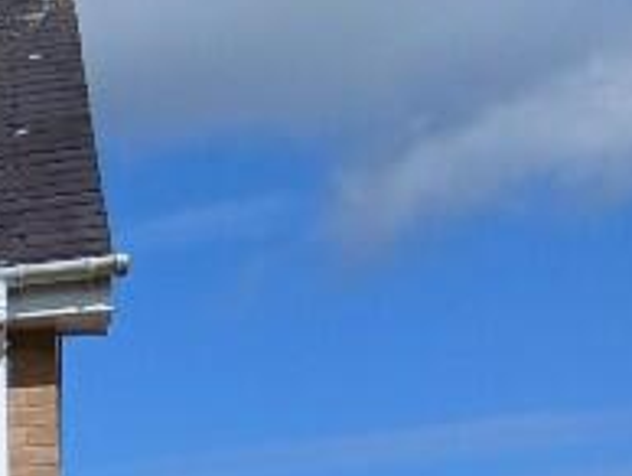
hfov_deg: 11.7
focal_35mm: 137
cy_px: 815
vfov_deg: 10.3
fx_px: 2504
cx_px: -909
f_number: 1.8
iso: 20
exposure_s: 1/1052
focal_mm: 3.98
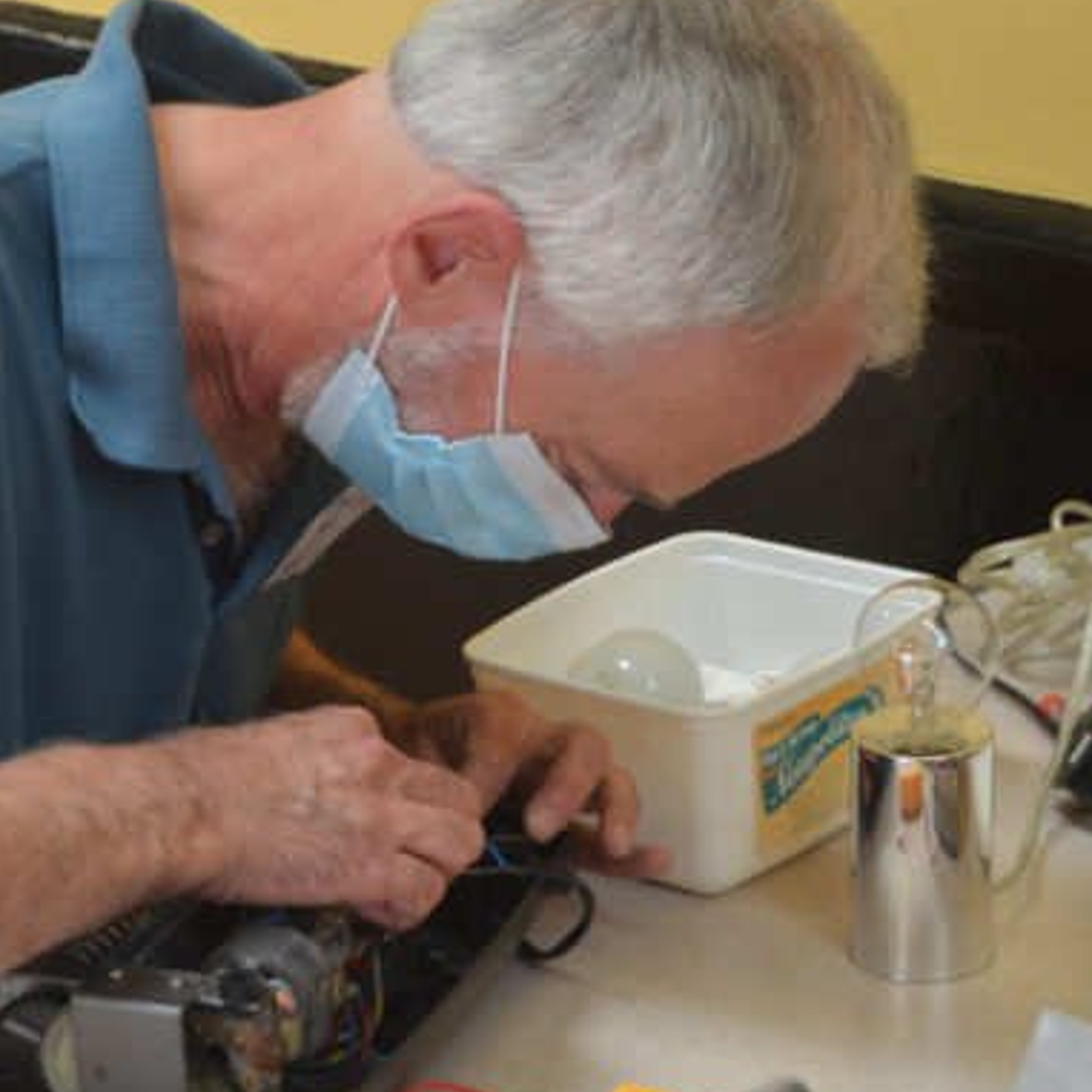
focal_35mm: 123
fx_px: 4390
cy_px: 598
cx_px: 178
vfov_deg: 14.2
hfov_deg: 14.1
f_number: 5.3
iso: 640
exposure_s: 1/60
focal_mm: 48
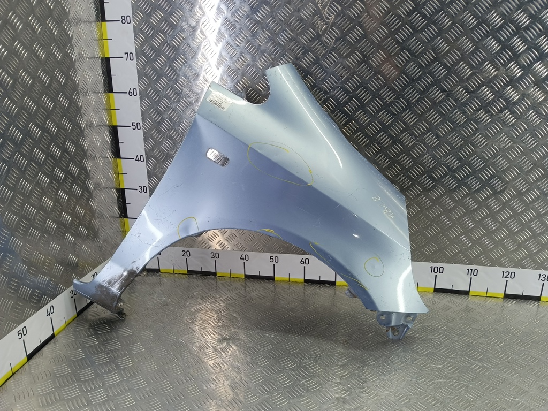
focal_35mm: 23
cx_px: 274
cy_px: 206
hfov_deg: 73.9
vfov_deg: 58.9
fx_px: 364
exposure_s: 1/50
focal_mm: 4.11
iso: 110
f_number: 1.6
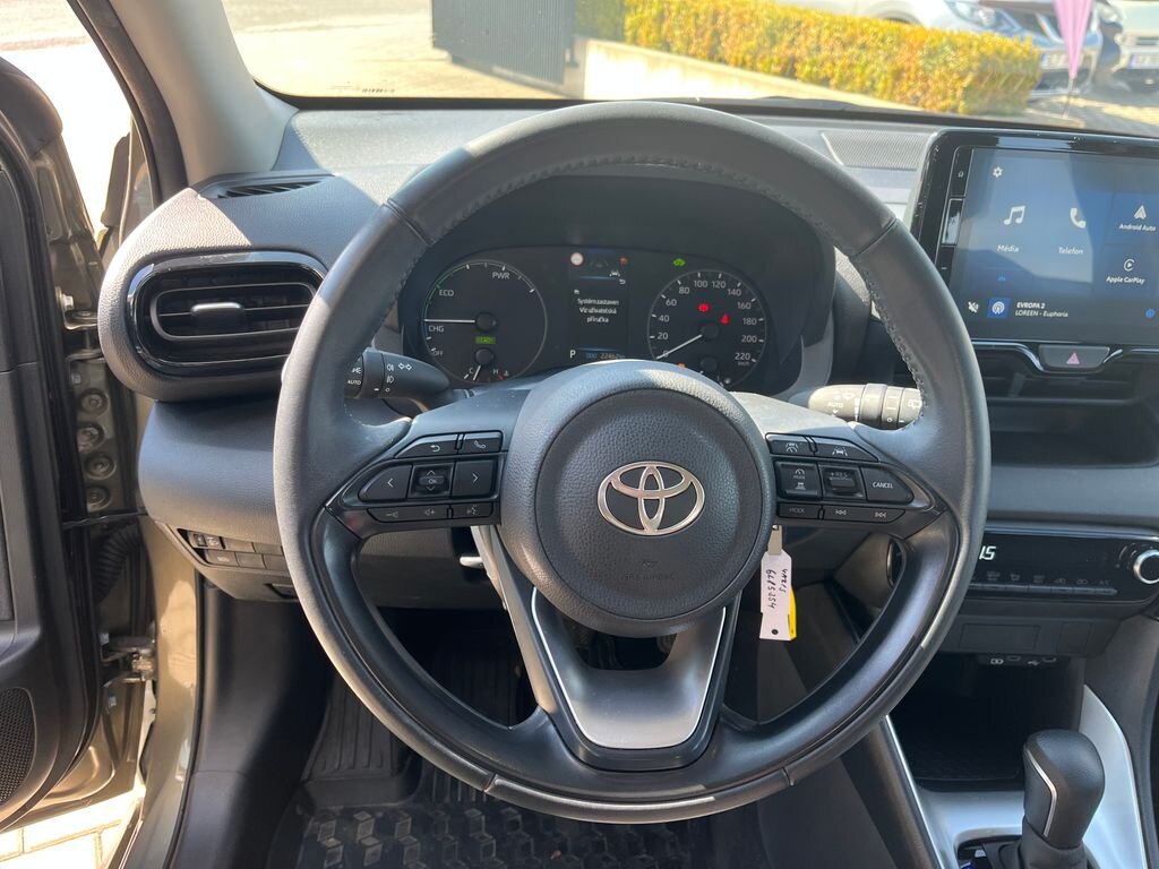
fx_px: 871
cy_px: 434
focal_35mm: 26
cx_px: 580
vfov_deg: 53.1
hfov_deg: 67.3
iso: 64
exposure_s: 1/150
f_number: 1.6
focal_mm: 5.1
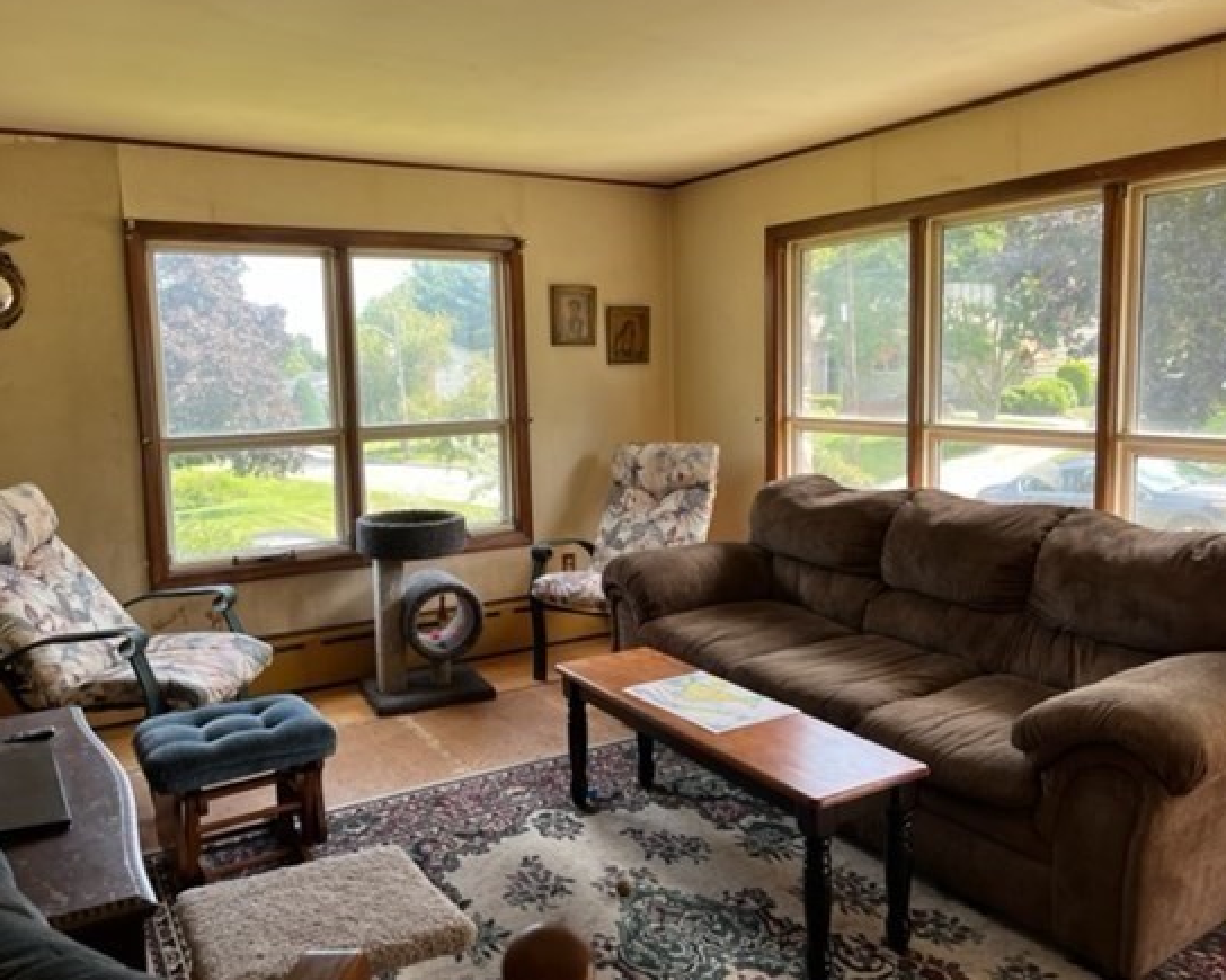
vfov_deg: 51.5
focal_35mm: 28
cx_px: 599
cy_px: 475
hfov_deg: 62.2
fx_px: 1016
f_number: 1.6
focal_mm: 5.1
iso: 32
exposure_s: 1/139
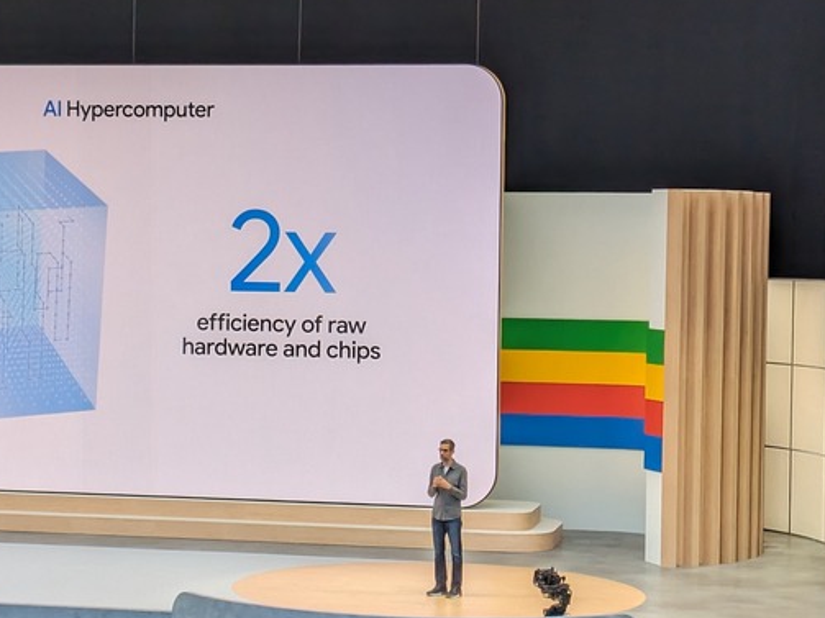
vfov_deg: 19.4
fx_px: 1811
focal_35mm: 76
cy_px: 325
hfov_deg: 25.5
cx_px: 274
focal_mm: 4.53
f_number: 1.7
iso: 62
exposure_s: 1/831
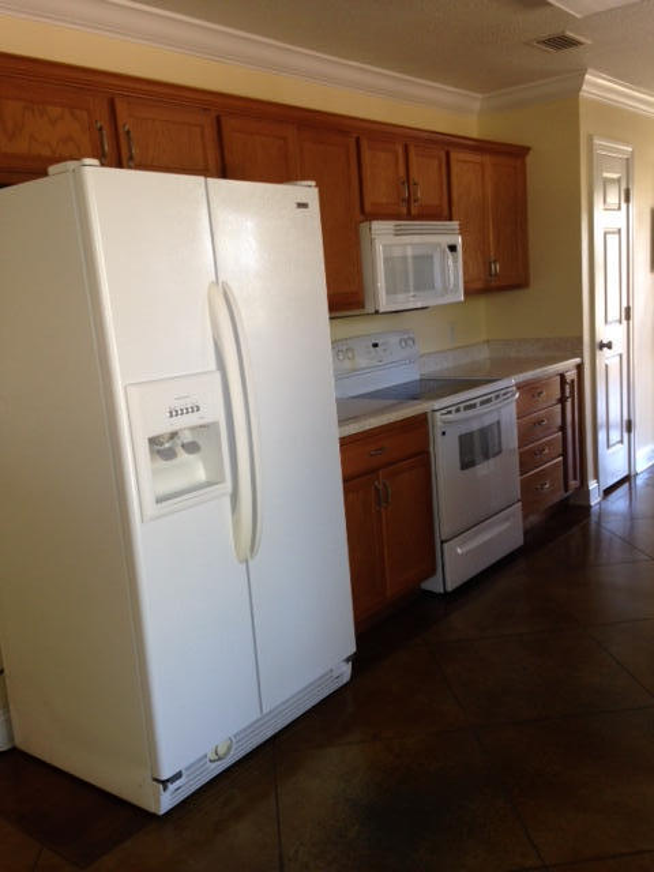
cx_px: 327
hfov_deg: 42.9
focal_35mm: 33
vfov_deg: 55.4
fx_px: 831
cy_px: 436
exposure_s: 1/20
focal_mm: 4.12
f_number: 2.4
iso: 64
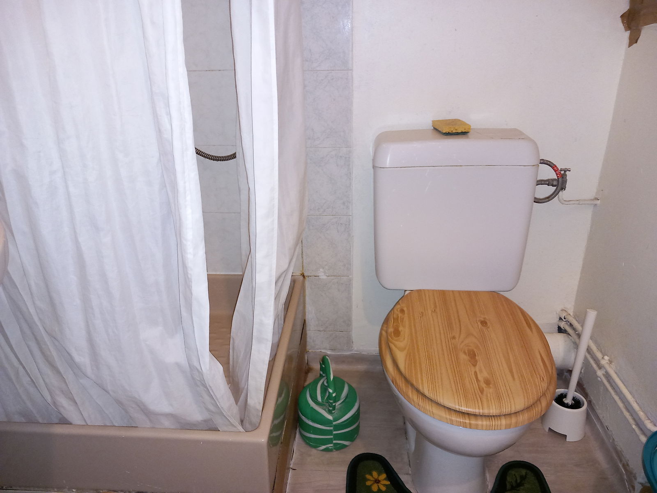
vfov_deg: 51.4
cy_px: 246
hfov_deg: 65.3
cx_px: 328
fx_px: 512
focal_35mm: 27
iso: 250
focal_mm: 4
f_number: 1.8
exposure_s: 1/25
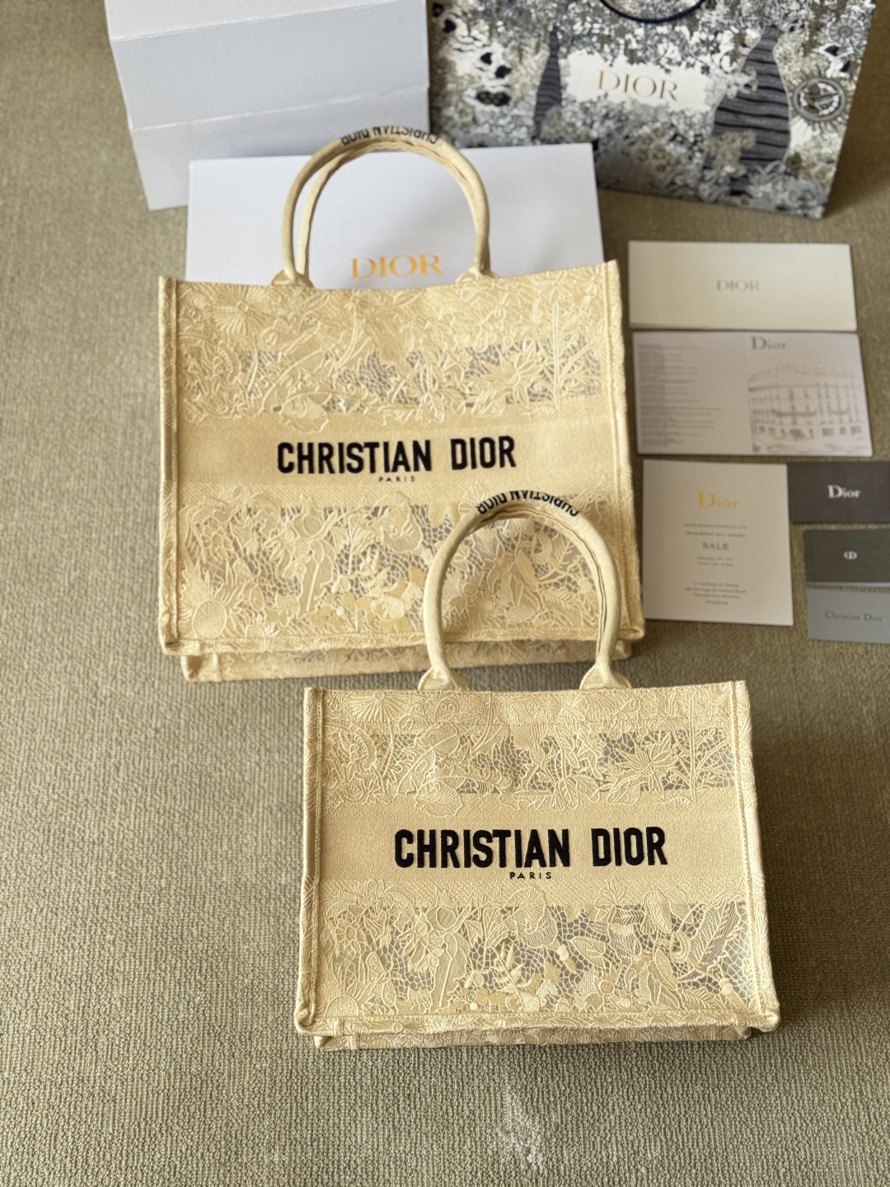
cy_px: 594
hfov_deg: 30.3
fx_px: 1645
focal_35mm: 48
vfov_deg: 39.7
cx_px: 445
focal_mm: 6.76
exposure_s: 1/108
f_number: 1.78
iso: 100
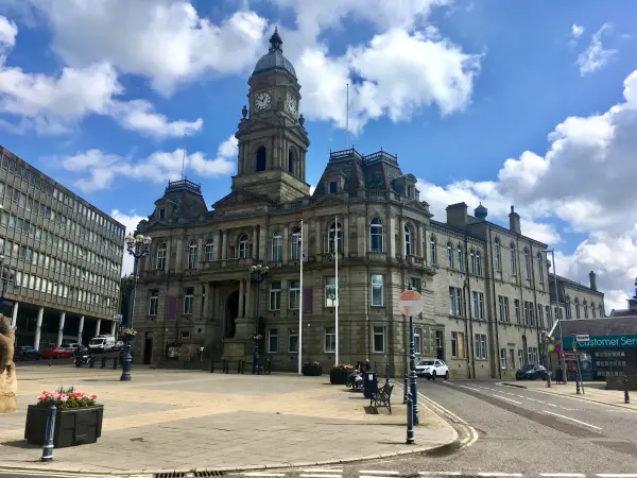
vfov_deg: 48.2
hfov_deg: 61.7
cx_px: 318
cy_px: 239
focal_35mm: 29
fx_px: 534
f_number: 2.2
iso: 25
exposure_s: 1/1923
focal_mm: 4.15
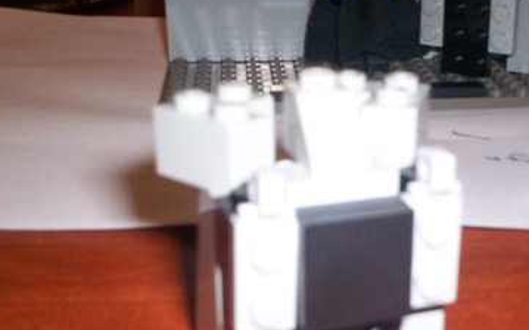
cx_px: 340
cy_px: 286
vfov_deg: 18.8
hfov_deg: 30.1
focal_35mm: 68
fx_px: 980
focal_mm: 6
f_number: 4.5
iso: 140
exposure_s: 1/240
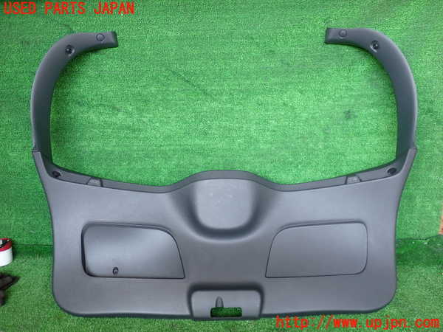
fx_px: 384
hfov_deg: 60.0
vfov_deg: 46.8
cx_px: 222
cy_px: 166
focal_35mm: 30
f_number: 2.3
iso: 125
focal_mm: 5.4
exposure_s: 1/60
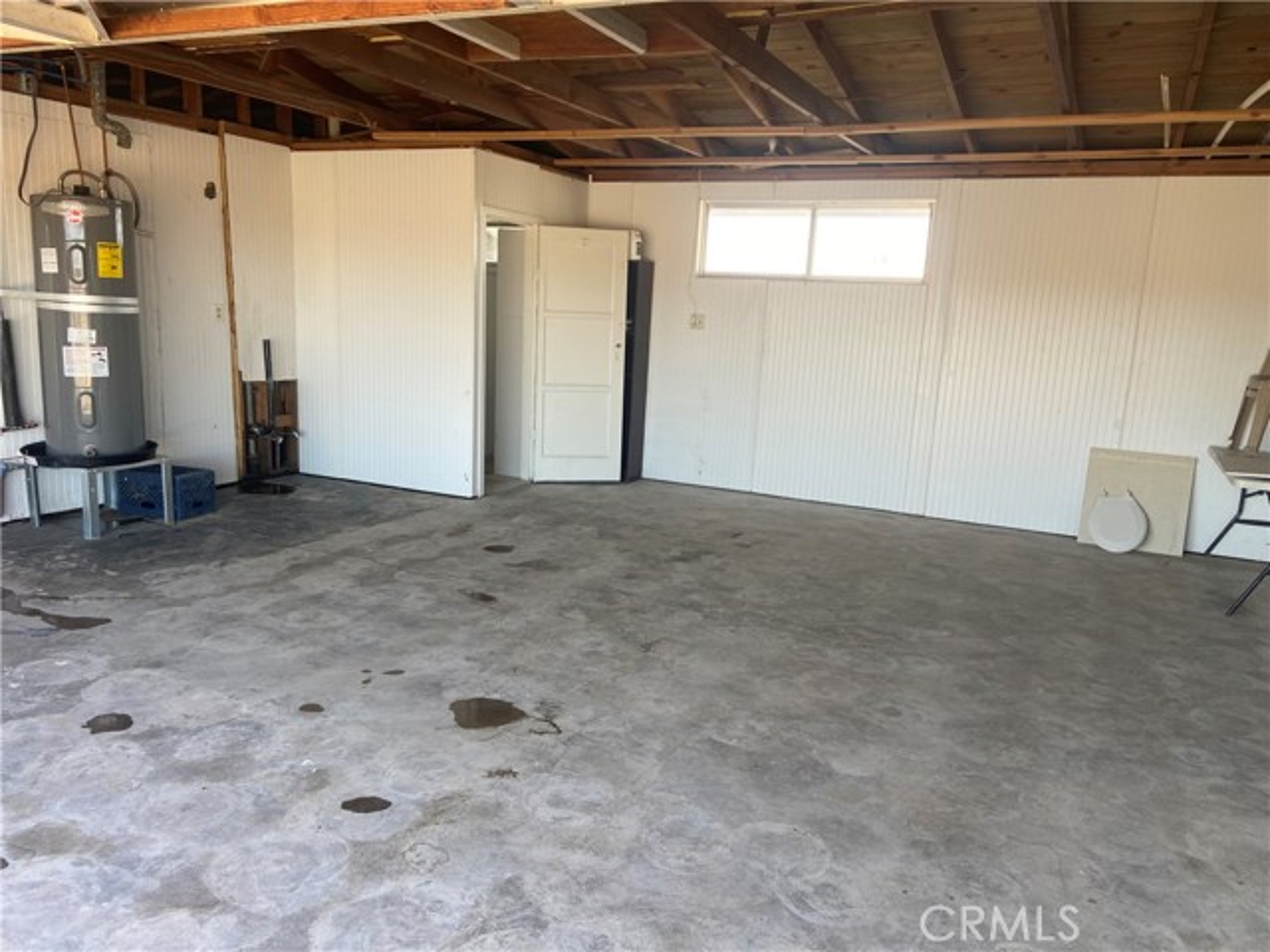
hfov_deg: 67.3
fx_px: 954
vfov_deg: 53.1
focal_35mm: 26
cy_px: 476
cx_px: 635
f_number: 1.8
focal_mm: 4.25
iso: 40
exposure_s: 1/121
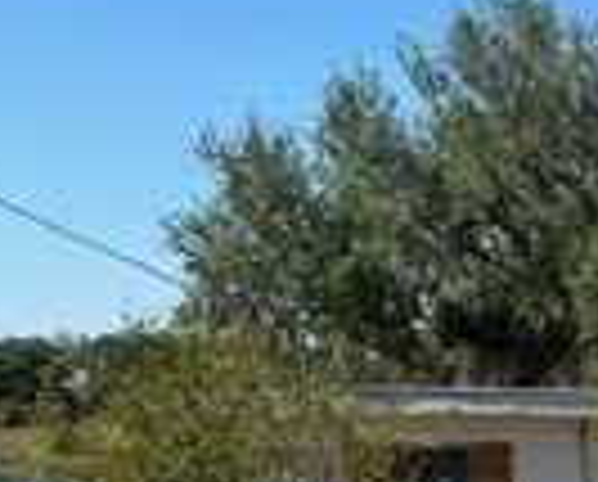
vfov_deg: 12.6
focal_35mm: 122
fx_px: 2164
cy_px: 441
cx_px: 1331
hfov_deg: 12.9
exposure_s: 1/3571
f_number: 1.5
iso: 50
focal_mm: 5.7
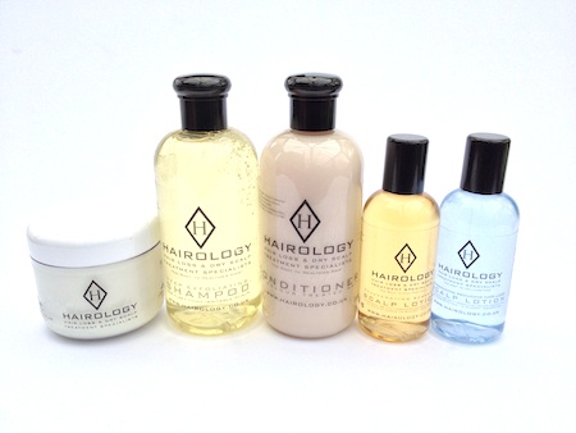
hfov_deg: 52.6
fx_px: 583
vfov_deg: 40.7
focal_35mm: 35
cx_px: 288
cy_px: 216
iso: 50
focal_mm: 4.28
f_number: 2.4
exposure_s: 1/134
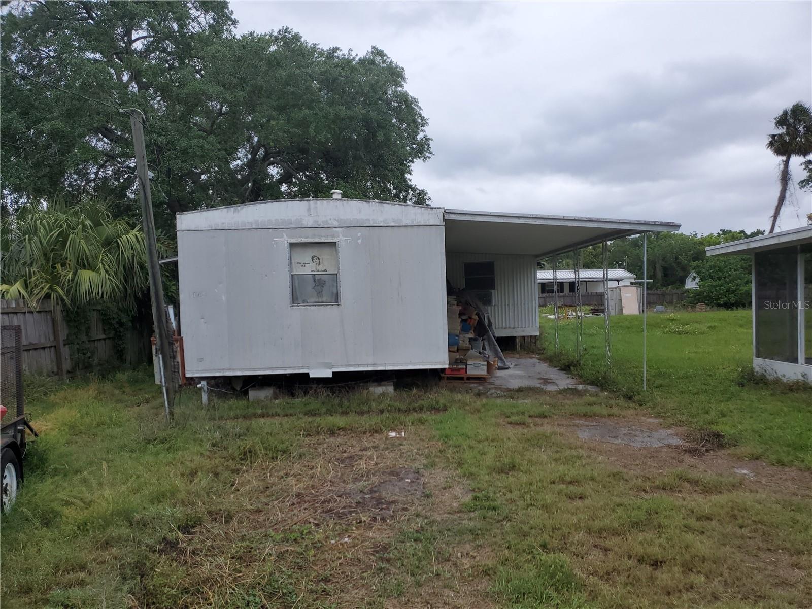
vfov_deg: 53.1
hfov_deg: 67.3
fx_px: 610
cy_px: 304
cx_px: 406
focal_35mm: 26
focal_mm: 4.3
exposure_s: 1/1648
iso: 50
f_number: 1.5
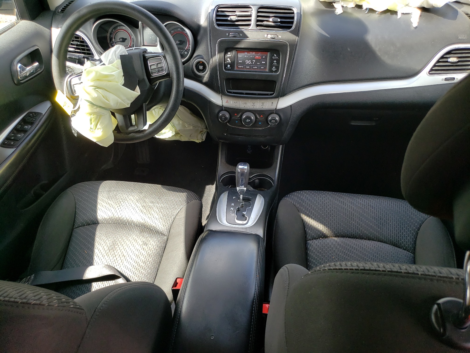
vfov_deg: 53.1
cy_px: 176
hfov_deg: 67.3
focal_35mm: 26
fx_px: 353
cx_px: 235
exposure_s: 1/238
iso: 50
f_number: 1.5
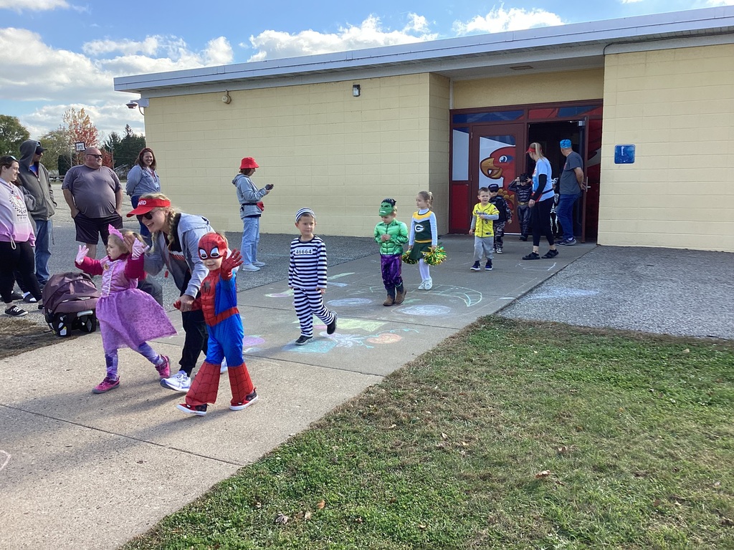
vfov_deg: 45.4
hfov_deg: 58.4
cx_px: 367
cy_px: 275
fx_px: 657
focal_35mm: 31
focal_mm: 3.3
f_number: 2.4
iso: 25
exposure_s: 1/283
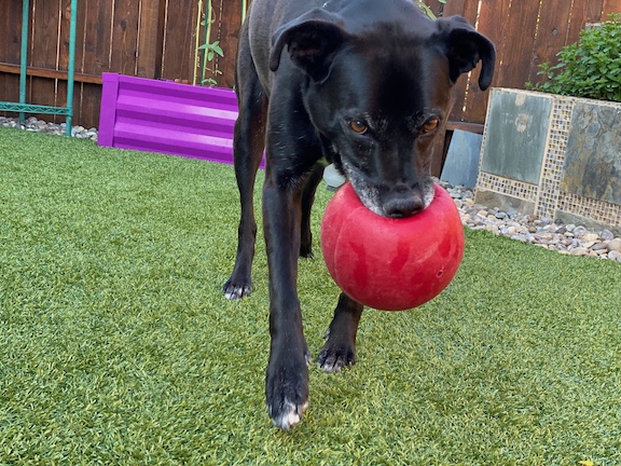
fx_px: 933
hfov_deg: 36.8
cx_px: 310
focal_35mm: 52
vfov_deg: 28.0
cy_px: 233
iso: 64
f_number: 2
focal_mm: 6
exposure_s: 1/122
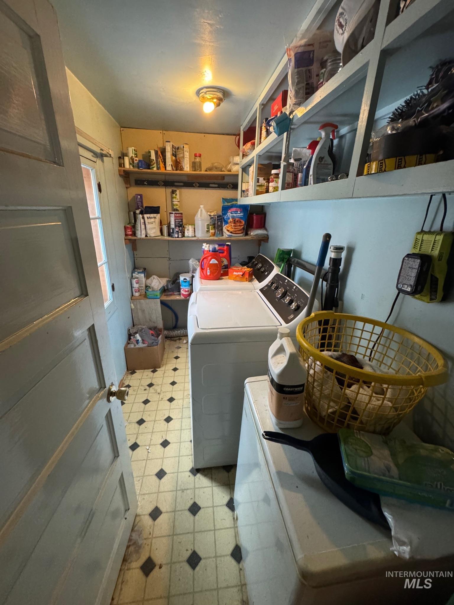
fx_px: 245
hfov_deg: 85.7
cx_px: 227
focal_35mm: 14
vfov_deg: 102.1
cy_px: 302
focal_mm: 2.22
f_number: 2.2
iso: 1000
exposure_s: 1/60
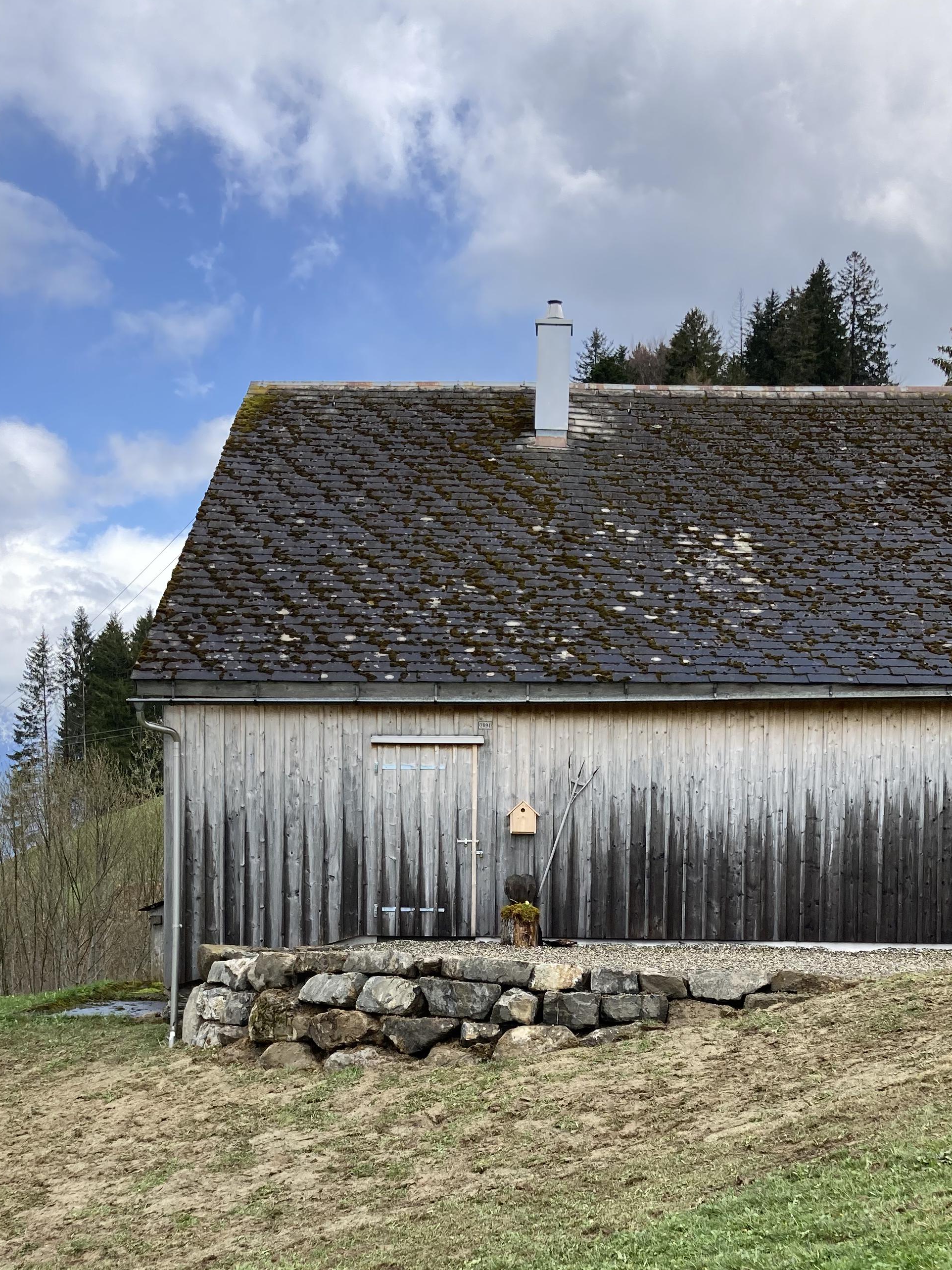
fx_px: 1614
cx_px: 492
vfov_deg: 41.7
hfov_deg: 32.9
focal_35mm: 44
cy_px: 945
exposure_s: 1/1350
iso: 20
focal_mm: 3.99
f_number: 1.8
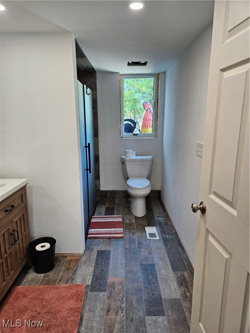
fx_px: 221
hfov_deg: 58.9
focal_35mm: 23
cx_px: 125
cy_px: 166
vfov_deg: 73.9
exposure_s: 1/120
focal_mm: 5.4
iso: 100
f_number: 1.8
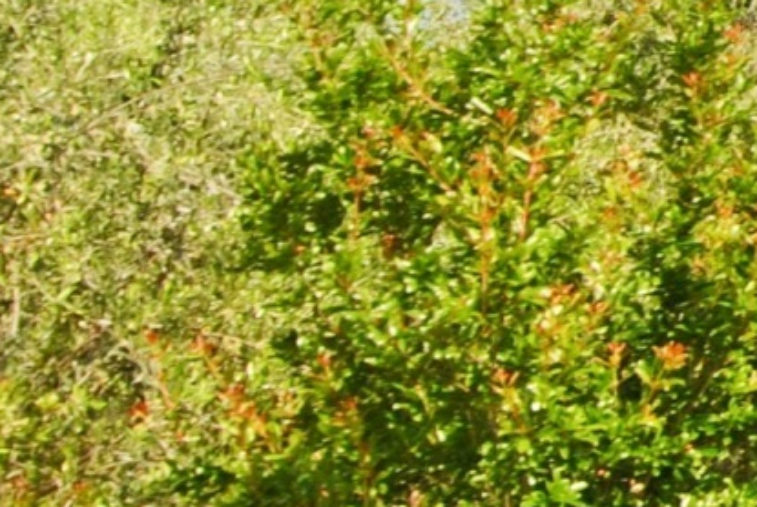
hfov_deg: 10.6
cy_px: -131
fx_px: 3116
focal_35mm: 148
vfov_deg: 9.2
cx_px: 2109
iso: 100
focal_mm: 16
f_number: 7.1
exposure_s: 1/200
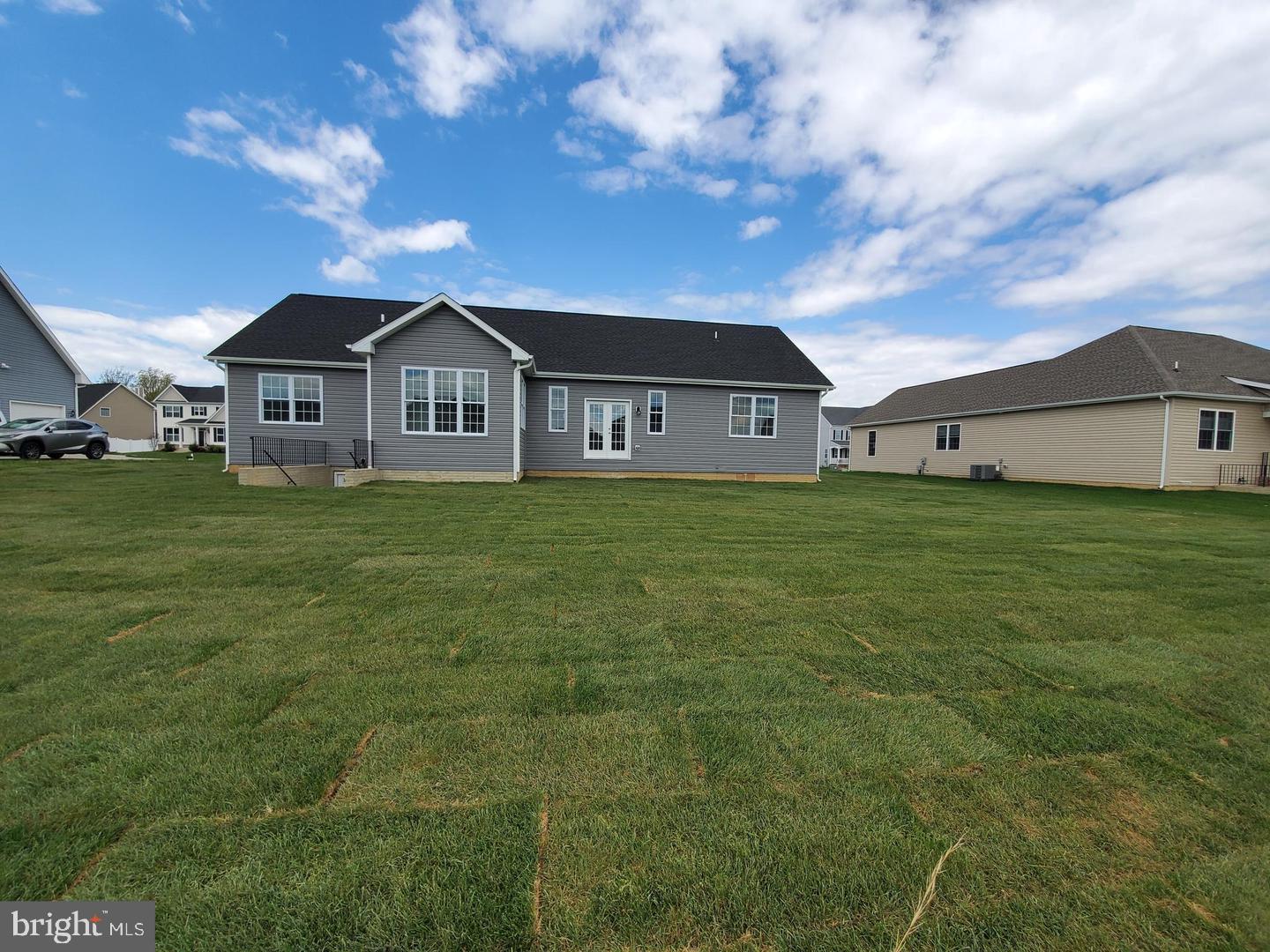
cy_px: 476
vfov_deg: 89.9
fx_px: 477
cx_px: 635
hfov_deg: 106.2
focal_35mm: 13
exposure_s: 1/840
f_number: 2.2
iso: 50
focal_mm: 1.8
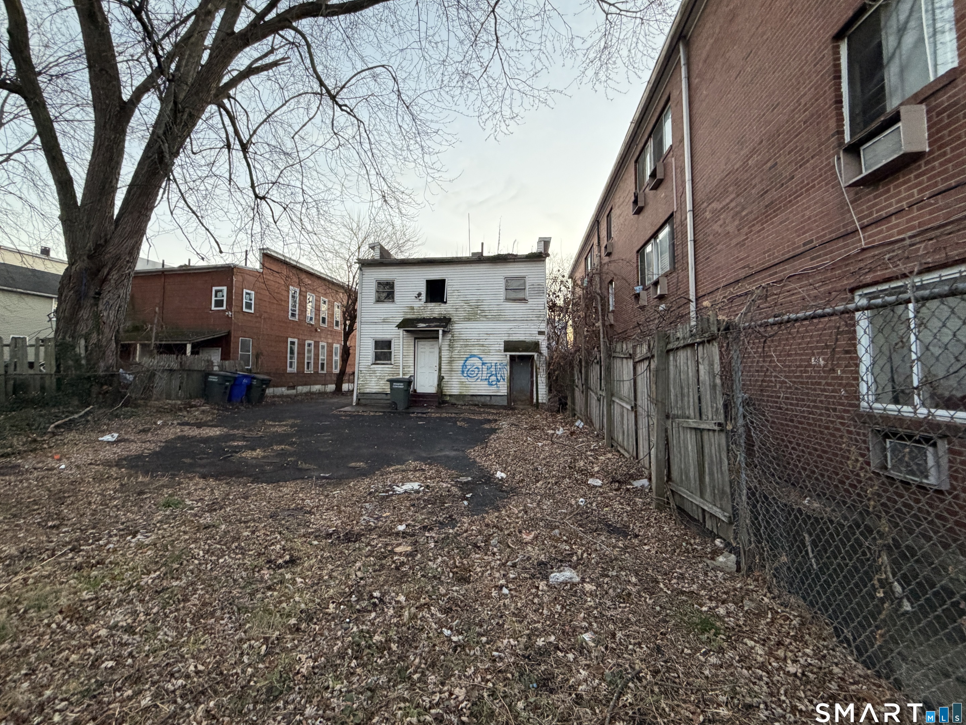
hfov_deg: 98.0
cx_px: 452
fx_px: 419
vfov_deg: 81.7
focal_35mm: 15
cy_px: 342
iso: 320
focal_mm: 2.22
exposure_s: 1/121
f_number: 2.2
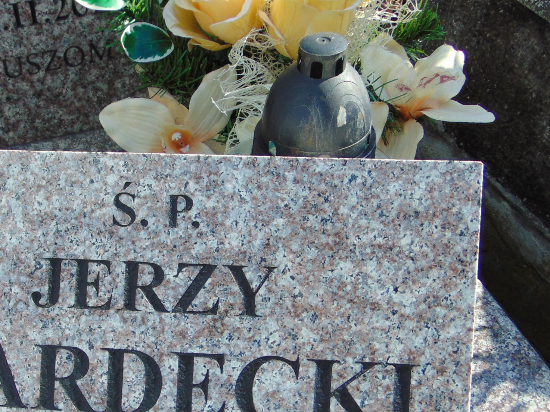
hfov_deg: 41.8
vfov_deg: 32.1
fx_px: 699
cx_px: 144
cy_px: 325
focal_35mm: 44
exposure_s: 1/640
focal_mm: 4.5
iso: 80
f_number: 3
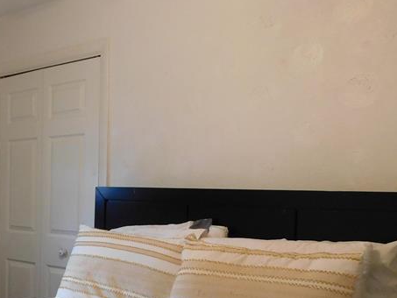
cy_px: 219
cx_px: -33
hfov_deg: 32.6
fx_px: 597
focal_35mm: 52
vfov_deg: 27.7
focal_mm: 4
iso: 320
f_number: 3
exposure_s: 1/30
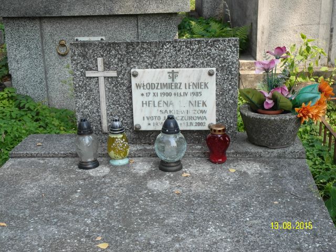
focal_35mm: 49
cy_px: 126
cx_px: 168
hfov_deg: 38.9
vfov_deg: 29.7
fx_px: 476
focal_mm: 10.6
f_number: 4.6
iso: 80
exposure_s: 1/180
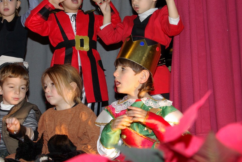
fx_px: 422
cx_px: 90
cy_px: 58
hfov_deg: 31.8
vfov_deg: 21.7
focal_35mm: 63
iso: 400
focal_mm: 29
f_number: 6.7
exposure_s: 1/45
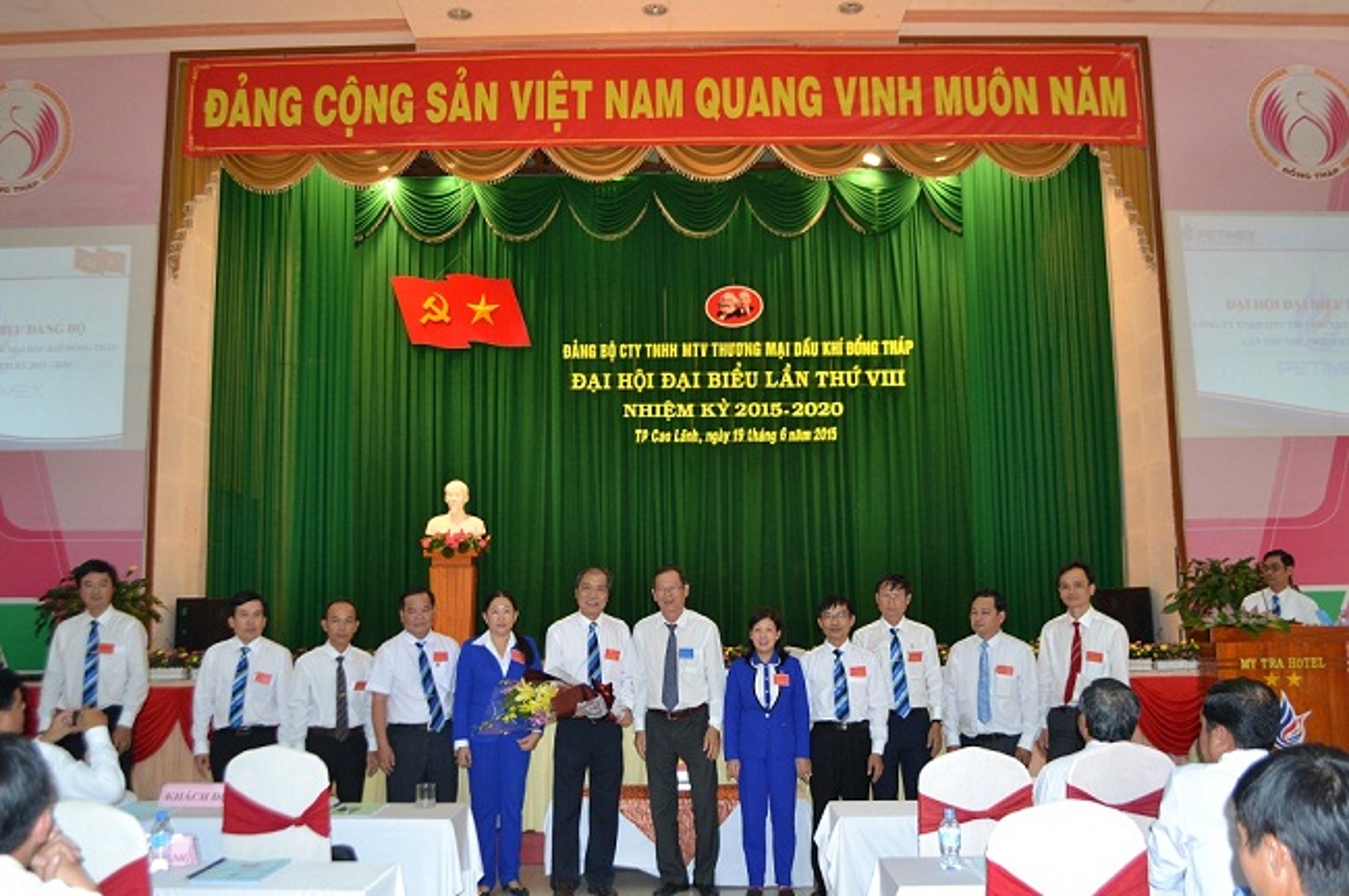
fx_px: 1235
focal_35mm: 33
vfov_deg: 39.9
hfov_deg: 57.3
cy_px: 448
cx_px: 674
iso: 800
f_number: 3.8
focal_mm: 22
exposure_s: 1/60
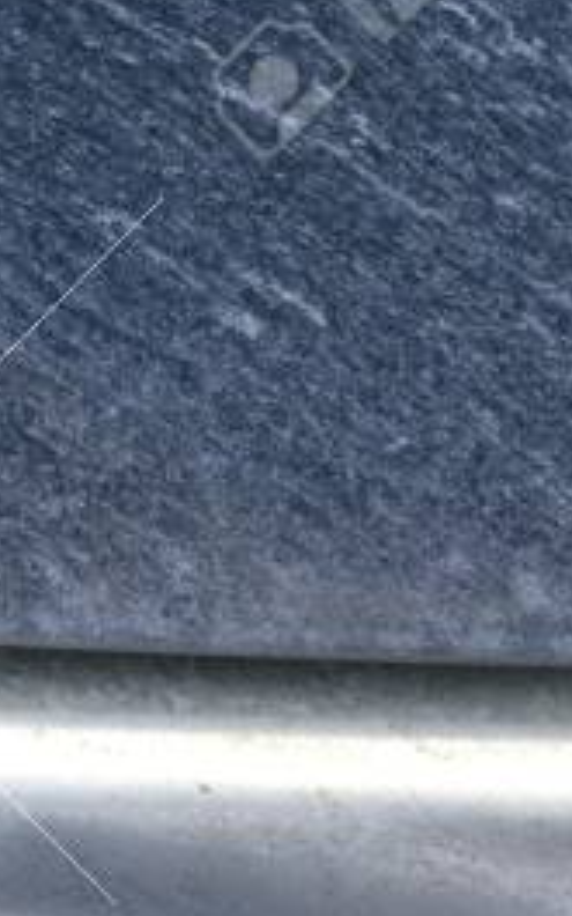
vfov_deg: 5.6
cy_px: 1065
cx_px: -215
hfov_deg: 3.5
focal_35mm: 376
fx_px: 9378
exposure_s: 1/100
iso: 100
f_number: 20
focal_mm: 50
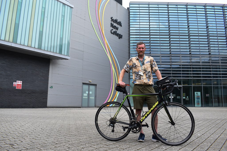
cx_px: 114
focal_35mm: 27
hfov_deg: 67.4
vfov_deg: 47.9
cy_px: 76
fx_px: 170
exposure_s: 1/250
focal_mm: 18
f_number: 7.1
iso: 200
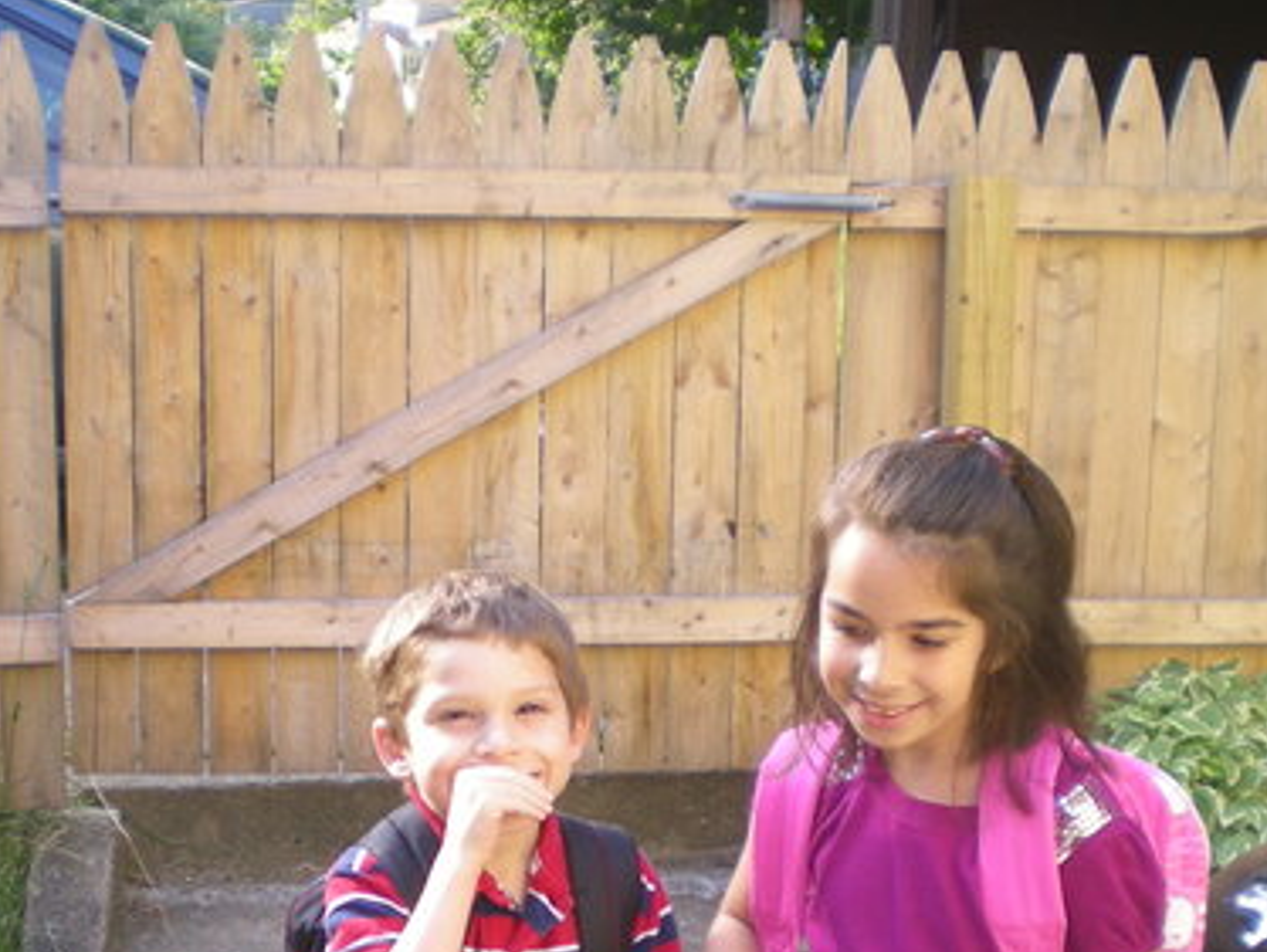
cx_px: 566
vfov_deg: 22.4
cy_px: 728
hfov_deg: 29.8
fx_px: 2381
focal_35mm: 65
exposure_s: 1/62.6
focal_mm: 6.3
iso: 65
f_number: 3.1
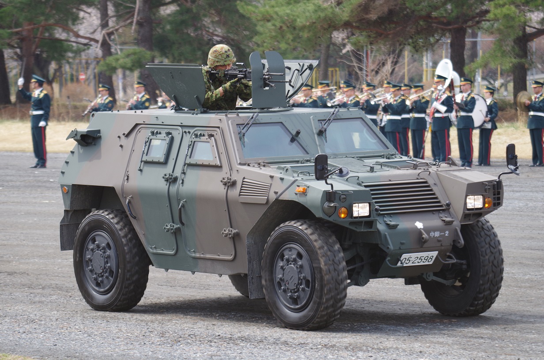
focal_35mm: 207
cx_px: 272
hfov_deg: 10.0
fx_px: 3122
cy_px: 180
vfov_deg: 6.6
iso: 200
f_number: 5.6
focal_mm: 138
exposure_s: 1/200
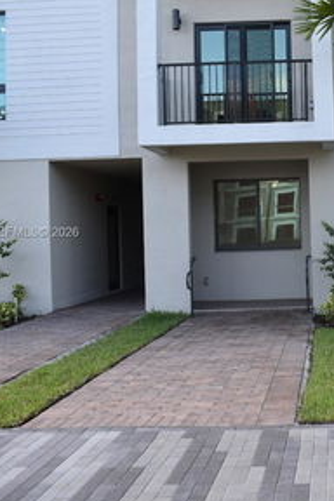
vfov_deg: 43.6
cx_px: 334
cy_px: 233
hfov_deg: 28.1
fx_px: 626
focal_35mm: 45
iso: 280
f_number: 5.6
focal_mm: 18
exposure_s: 1/250
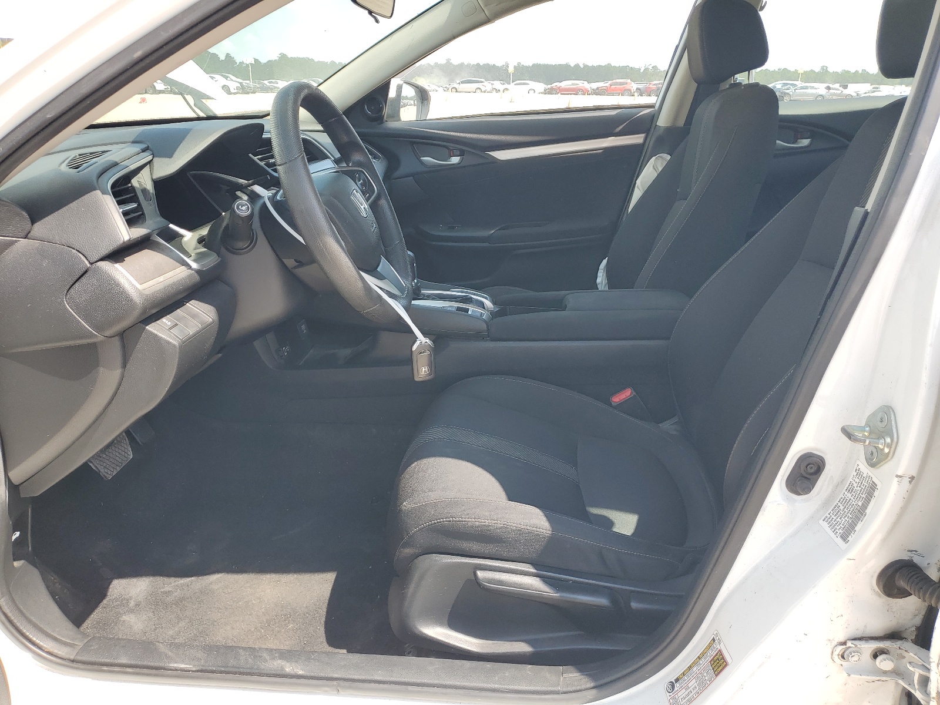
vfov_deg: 53.1
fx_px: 706
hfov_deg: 67.3
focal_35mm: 26
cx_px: 470
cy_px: 352
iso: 50
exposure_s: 1/667
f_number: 1.5
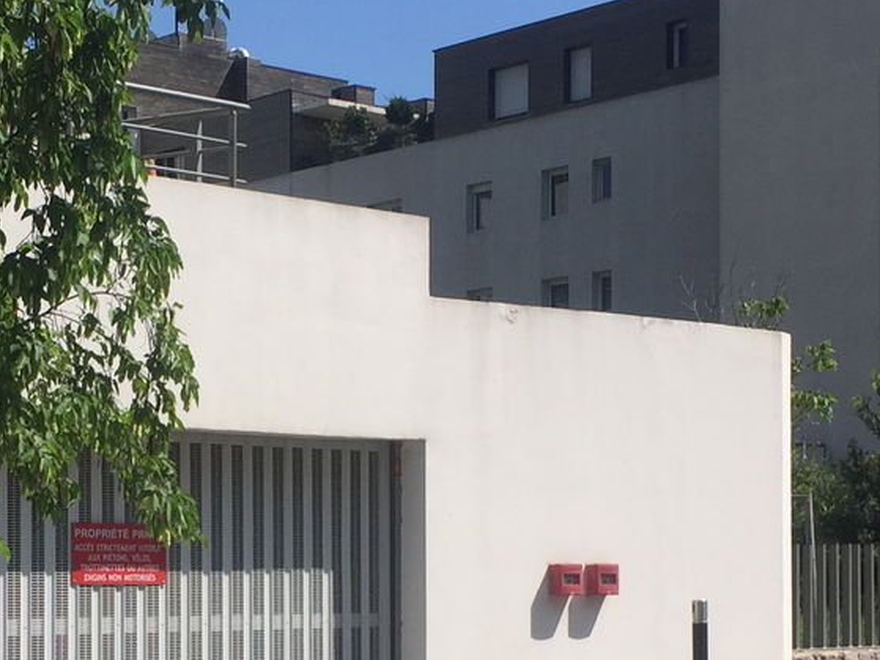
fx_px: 2110
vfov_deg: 17.6
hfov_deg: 23.4
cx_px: 241
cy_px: 548
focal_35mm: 83
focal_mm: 4.15
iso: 32
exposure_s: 1/3300
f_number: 2.2
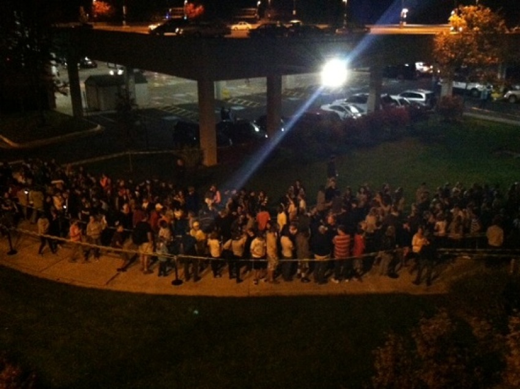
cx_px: 260
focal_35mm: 35
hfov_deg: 52.7
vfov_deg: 40.6
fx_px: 525
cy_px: 194
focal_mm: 3.85
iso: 1000
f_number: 2.8
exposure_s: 1/15
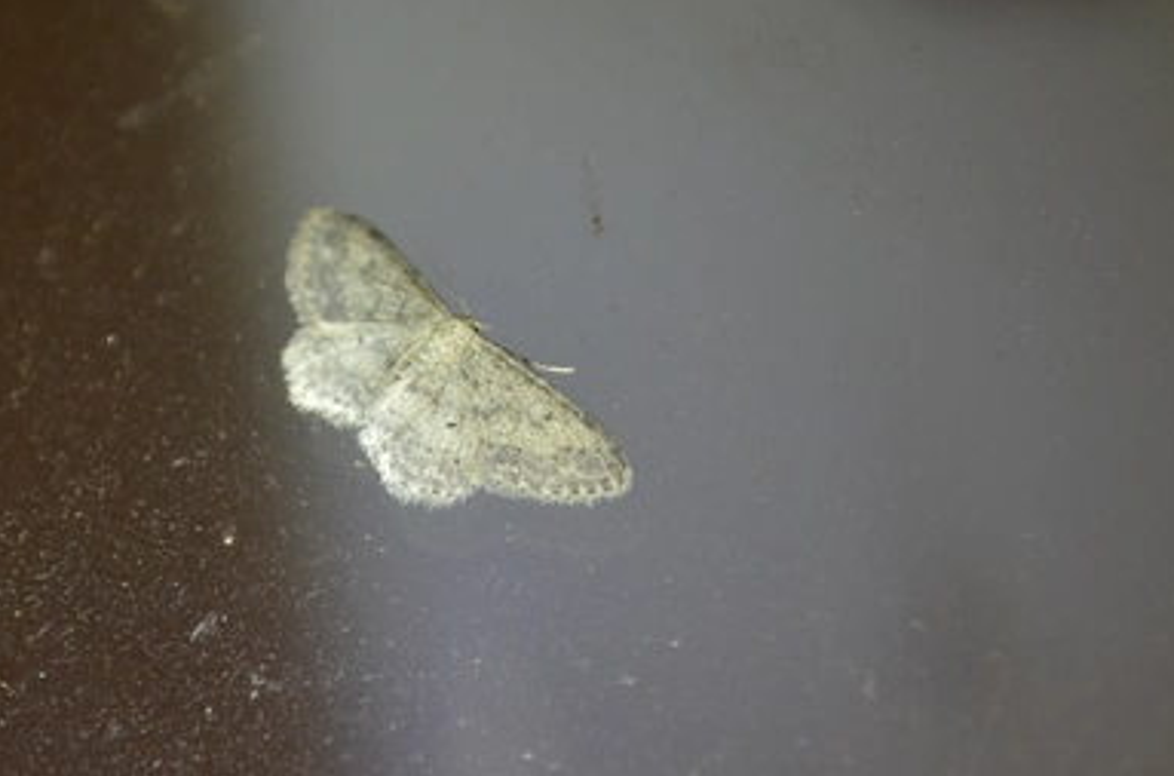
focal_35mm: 138
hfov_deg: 14.9
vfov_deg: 9.9
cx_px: 457
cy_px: 397
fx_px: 4482
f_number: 5.6
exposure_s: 1/60
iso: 560
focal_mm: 55
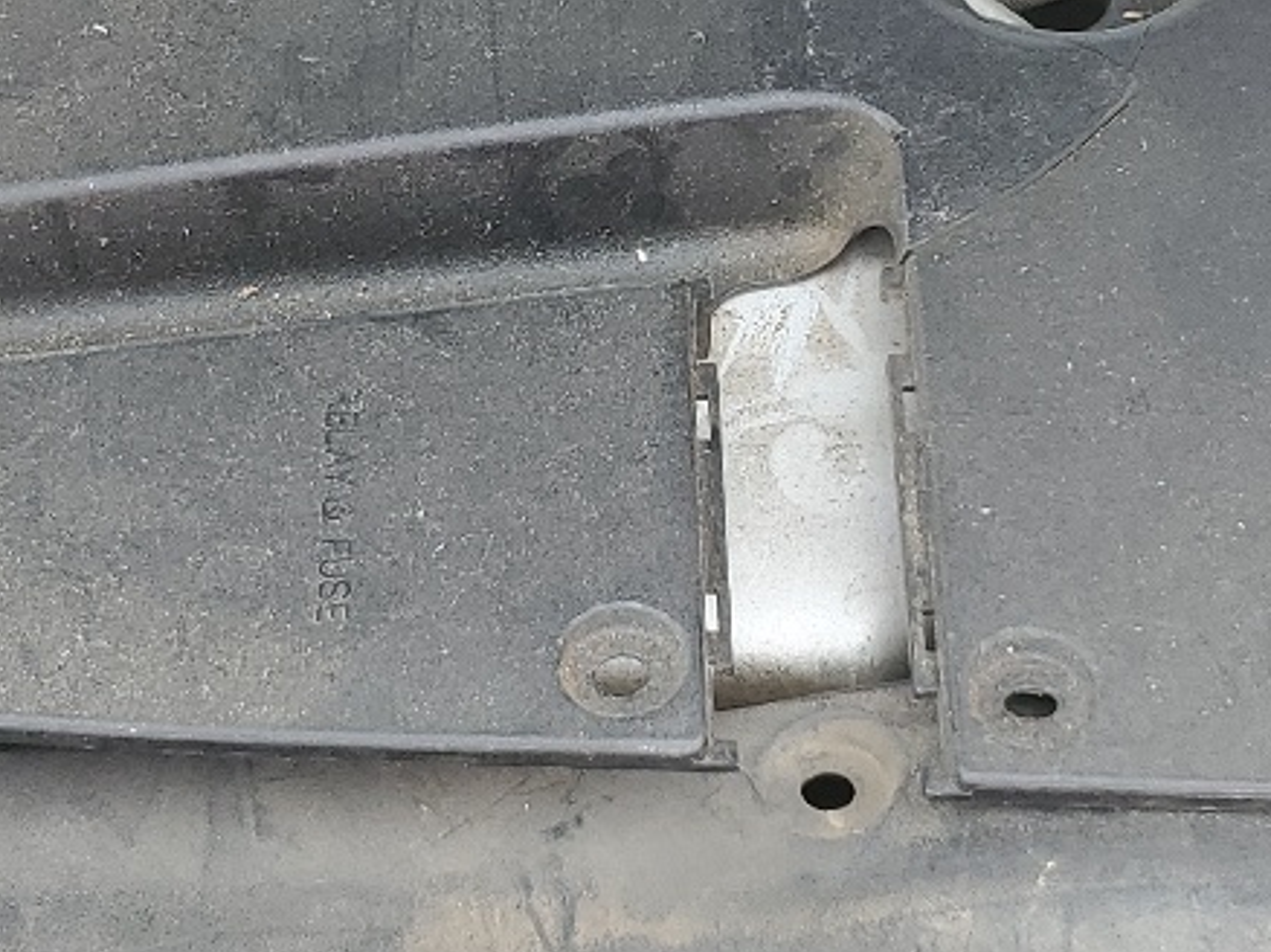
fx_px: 3486
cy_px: 342
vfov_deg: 15.5
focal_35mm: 95
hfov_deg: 20.7
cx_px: 598
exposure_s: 1/303
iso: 50
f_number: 1.5
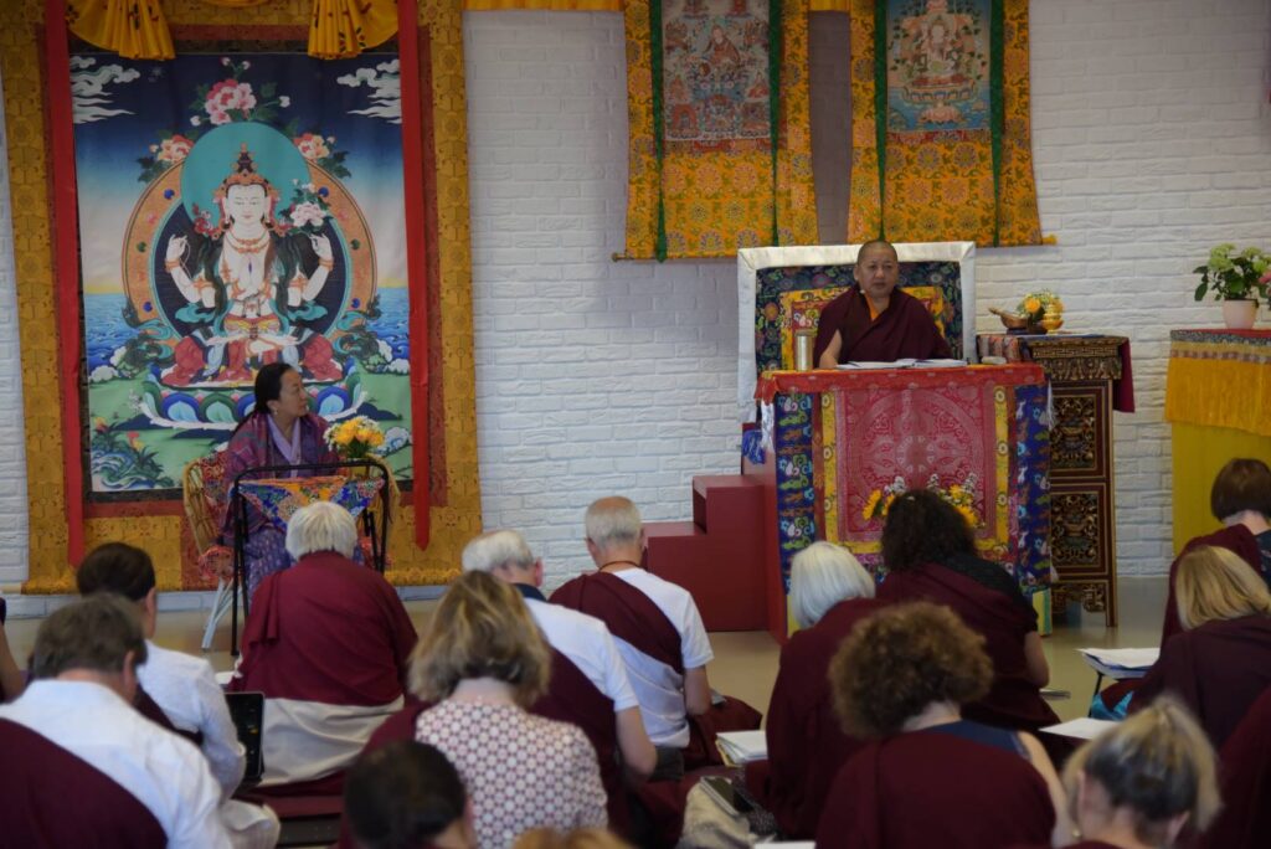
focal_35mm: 70
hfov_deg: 28.8
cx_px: 636
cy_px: 424
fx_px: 2473
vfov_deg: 19.5
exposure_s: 1/200
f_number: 4
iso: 1600
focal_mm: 70
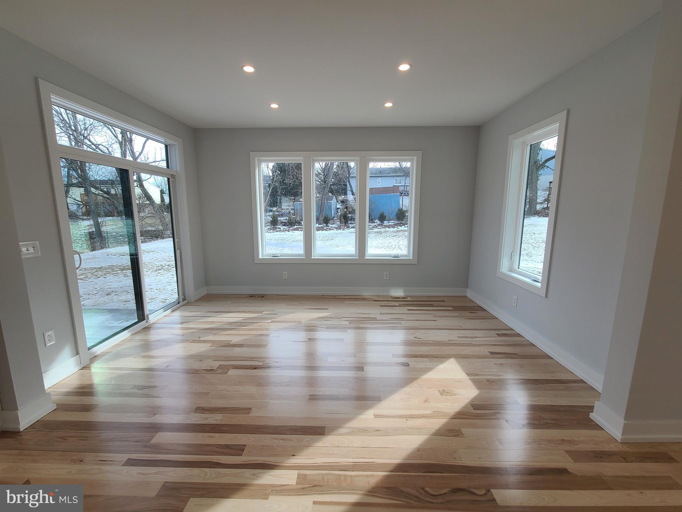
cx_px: 341
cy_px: 256
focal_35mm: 13
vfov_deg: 89.9
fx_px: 256
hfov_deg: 106.2
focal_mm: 2.2
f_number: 2.2
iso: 64
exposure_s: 1/275
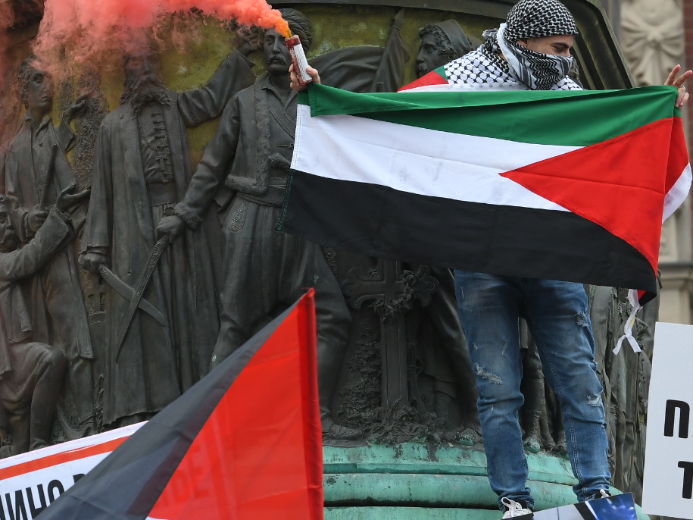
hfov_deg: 6.0
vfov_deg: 4.5
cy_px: 288
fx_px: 6646
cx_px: 456
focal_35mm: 332
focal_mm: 130
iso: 500
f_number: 5
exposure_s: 1/400
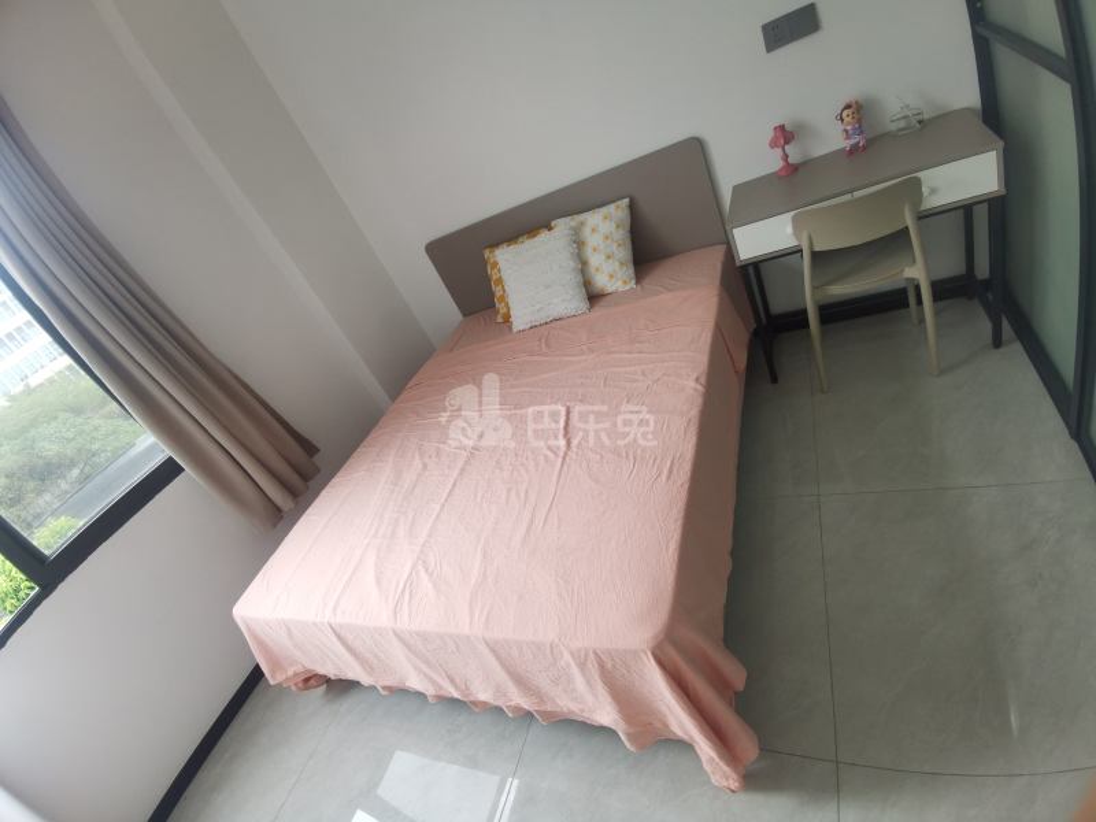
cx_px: 548
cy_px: 411
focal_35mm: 17
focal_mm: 2.26
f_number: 2.2
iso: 80
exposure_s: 1/60
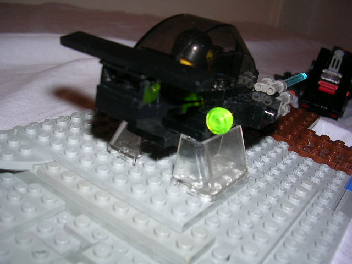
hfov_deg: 49.0
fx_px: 386
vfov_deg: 37.7
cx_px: 176
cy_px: 132
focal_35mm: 38
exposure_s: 1/60.1
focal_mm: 5.8
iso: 50
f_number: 2.8
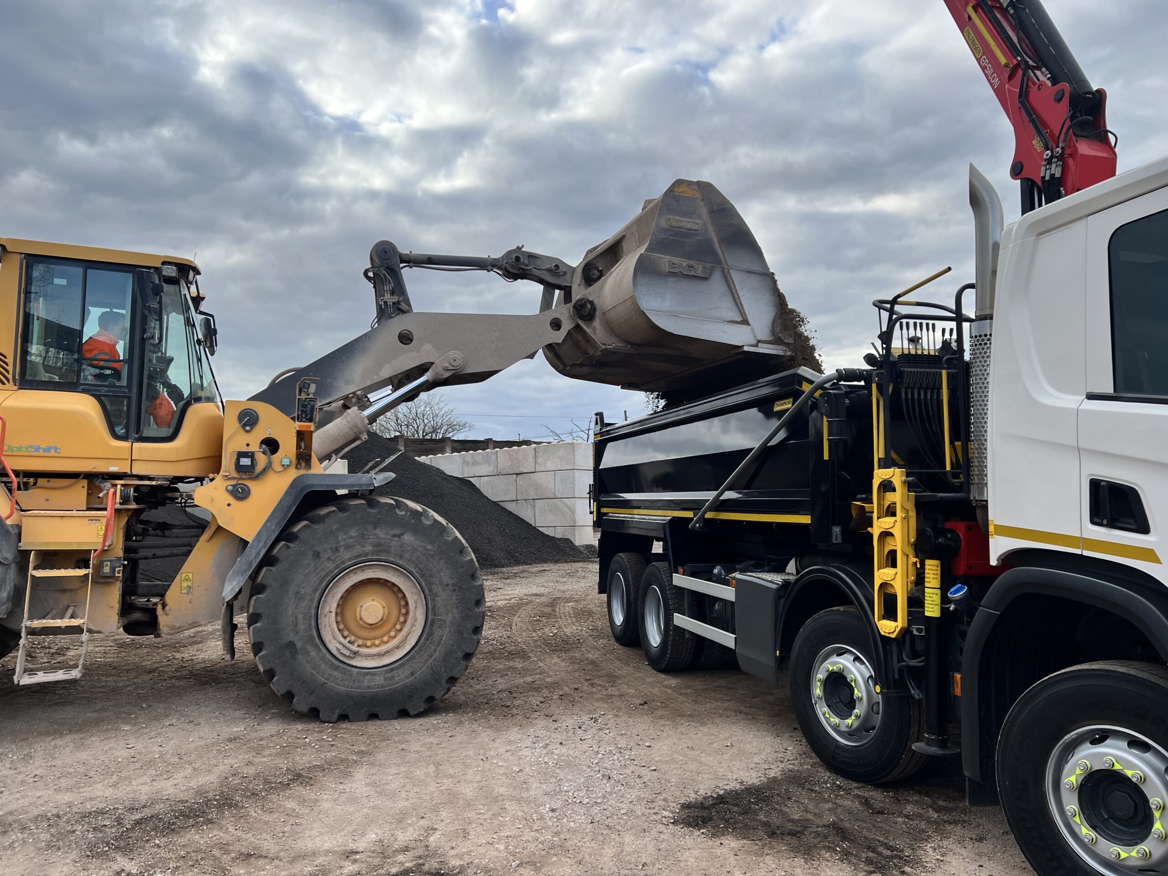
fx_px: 877
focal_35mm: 26
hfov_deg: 67.3
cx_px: 584
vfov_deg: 53.1
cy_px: 438
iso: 50
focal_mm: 5.7
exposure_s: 1/1597
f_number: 1.5
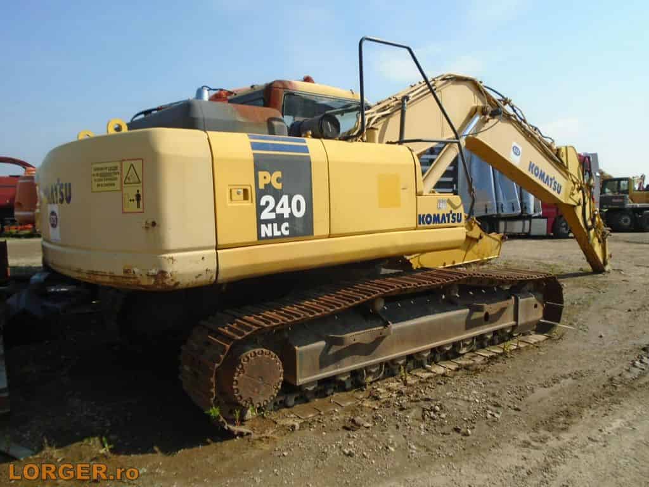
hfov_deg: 67.3
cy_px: 244
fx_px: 487
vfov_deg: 53.1
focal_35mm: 26
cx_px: 324
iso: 100
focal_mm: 4.6
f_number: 8
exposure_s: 1/250
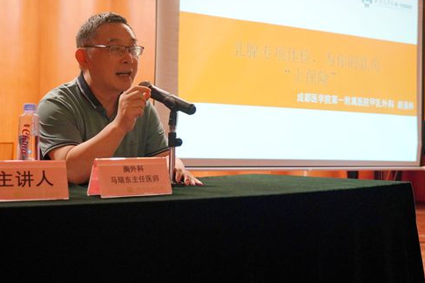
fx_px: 685
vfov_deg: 23.1
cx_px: 194
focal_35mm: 58
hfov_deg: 34.5
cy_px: 70
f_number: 4
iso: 3200
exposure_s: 1/160
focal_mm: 35
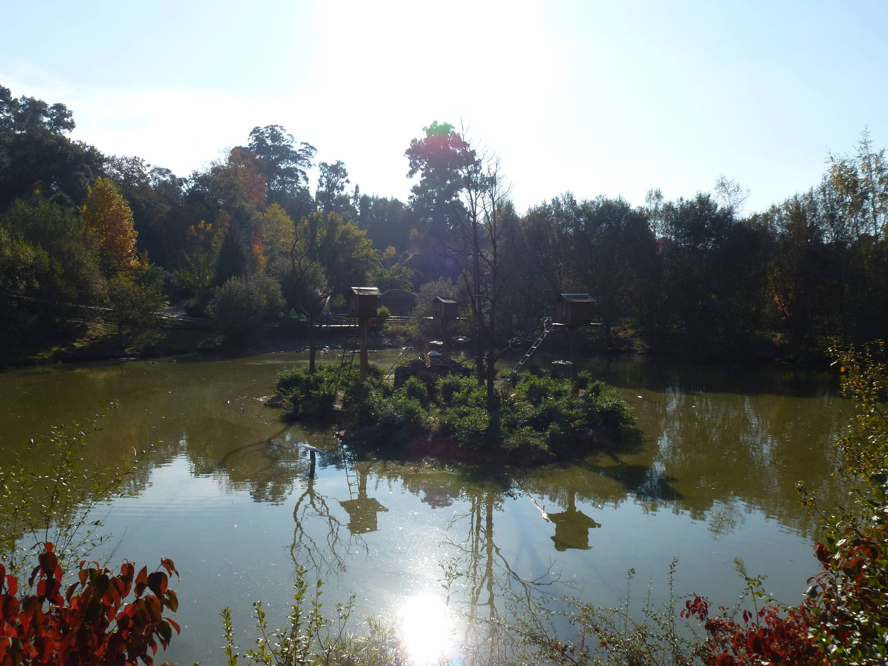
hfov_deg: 63.4
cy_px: 333
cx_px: 444
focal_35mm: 28
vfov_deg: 49.7
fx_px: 718
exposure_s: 1/1300
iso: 100
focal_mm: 5
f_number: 4
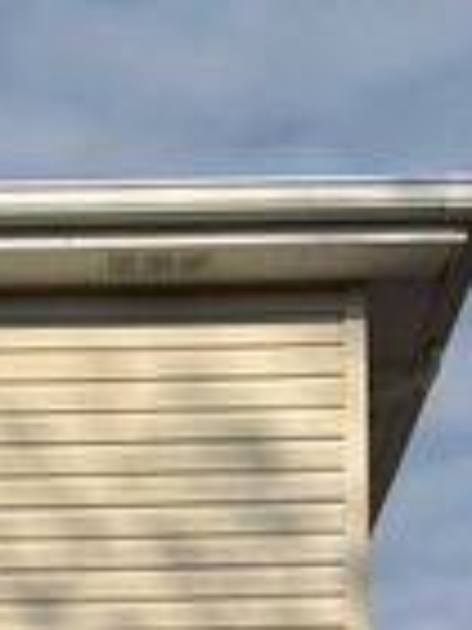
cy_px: 1213
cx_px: -49
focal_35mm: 114
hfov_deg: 12.8
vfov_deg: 14.6
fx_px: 2073
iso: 80
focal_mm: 6.86
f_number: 1.78
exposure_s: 1/7576
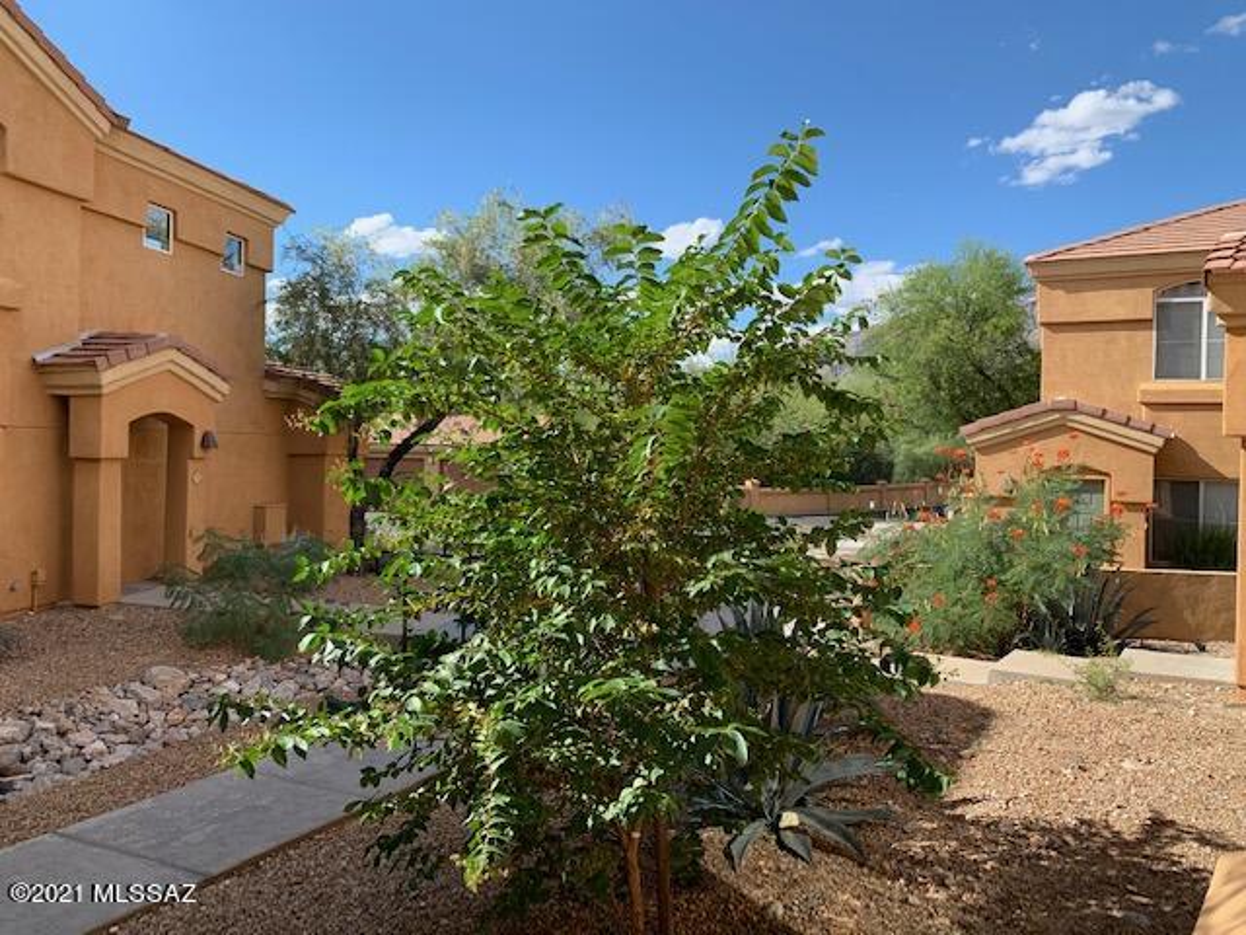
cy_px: 468
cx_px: 623
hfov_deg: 67.3
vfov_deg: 53.1
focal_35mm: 26
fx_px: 936
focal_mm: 4.25
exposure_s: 1/1043
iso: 25
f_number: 1.8
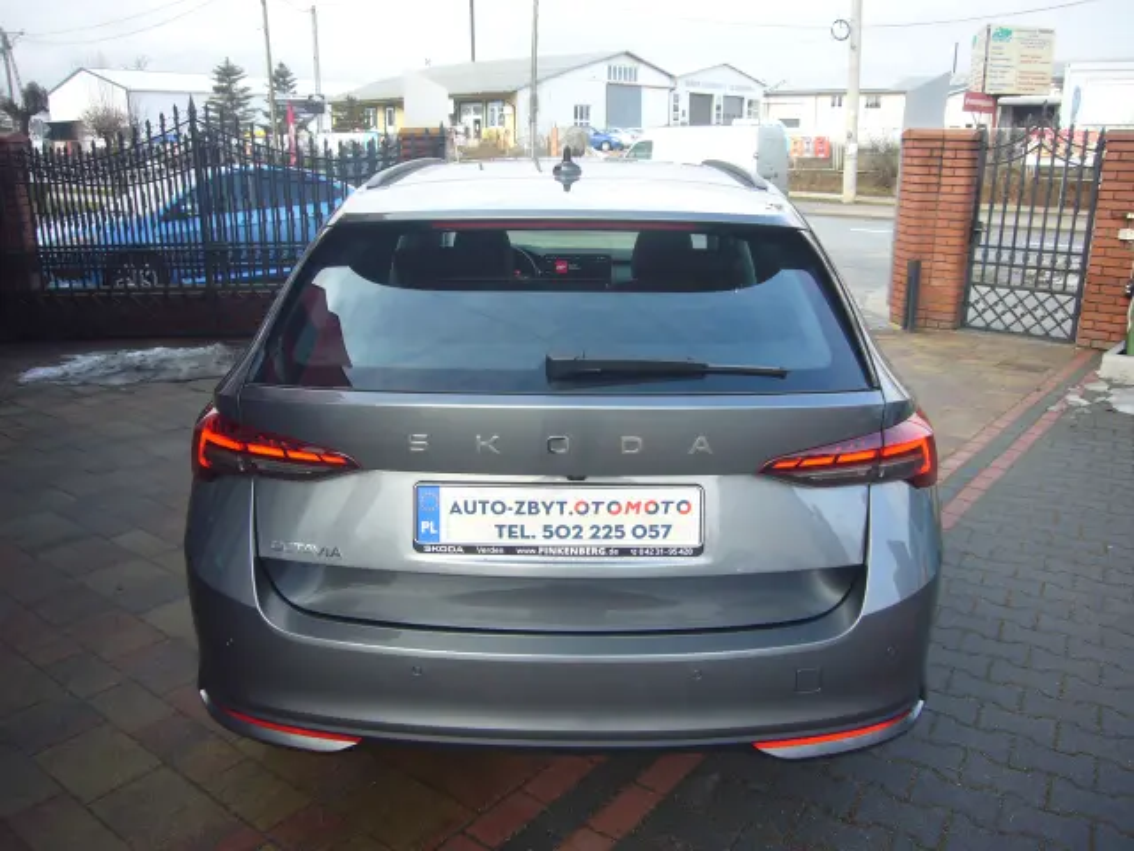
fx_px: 917
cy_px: 426
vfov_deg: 49.7
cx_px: 567
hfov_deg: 63.4
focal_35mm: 28
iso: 80
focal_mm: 4.6
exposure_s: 1/200
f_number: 2.8
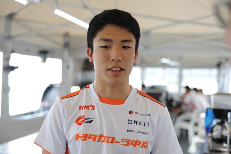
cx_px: 116
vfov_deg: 37.9
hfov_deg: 54.4
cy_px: 77
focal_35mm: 35
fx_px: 225
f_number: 2
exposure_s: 1/1000
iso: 200
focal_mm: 35
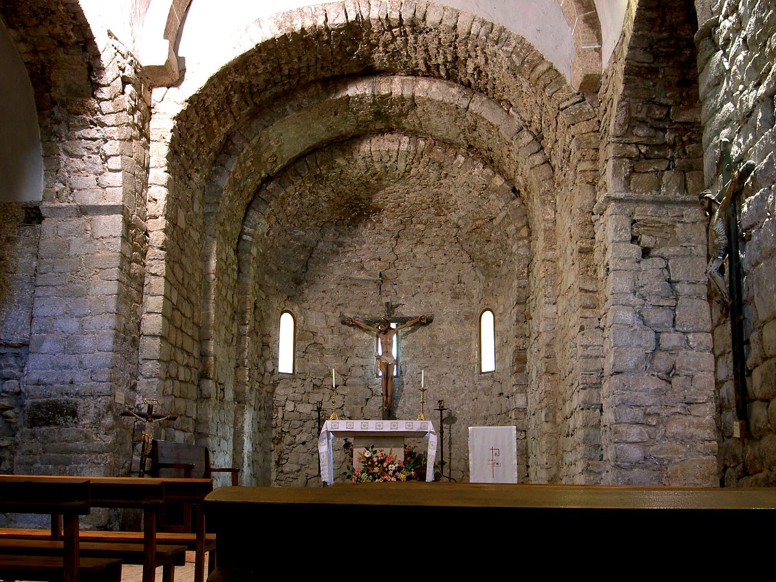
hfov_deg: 49.0
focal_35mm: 38
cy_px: 291
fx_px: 852
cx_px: 388
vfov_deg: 37.7
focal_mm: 6.3
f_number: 4.9
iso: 50
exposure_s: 2.5
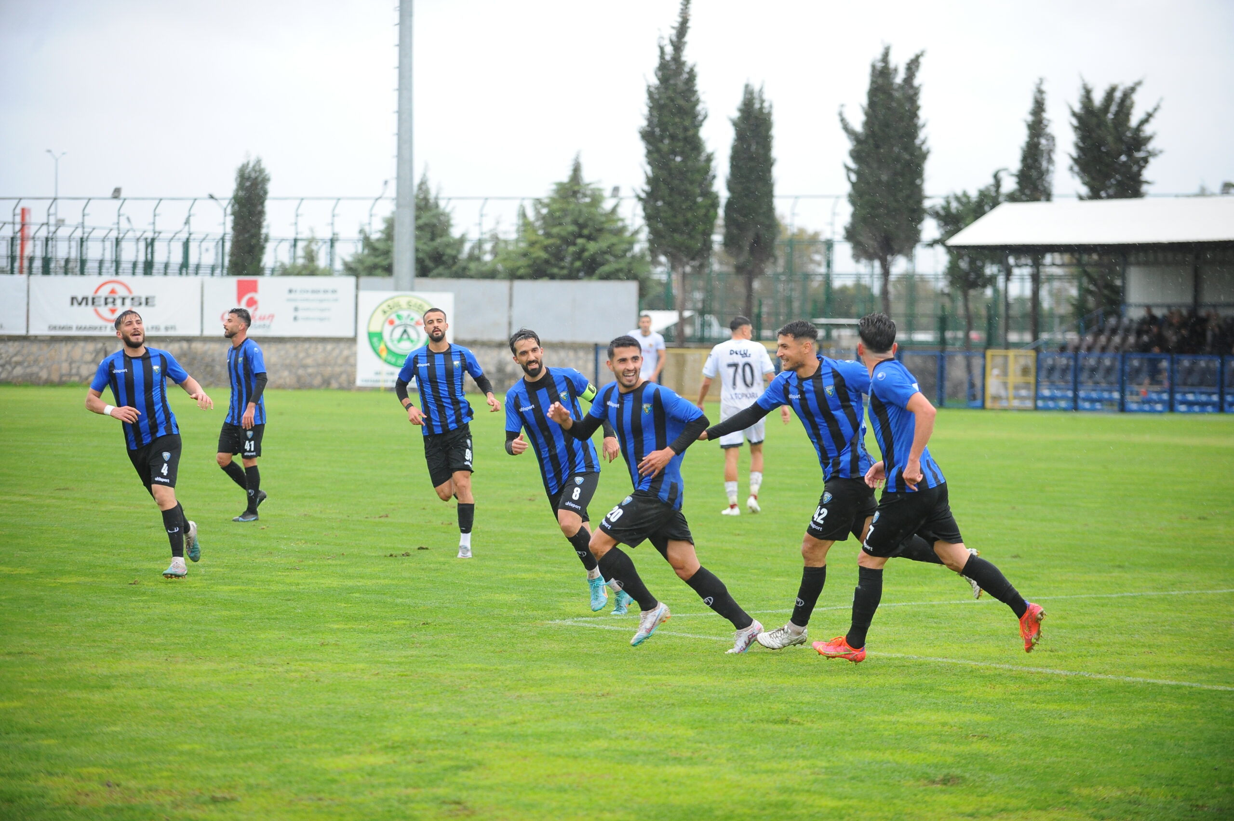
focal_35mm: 120
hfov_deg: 17.1
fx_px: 4110
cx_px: 617
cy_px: 410
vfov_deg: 11.4
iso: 2000
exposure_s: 1/640
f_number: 2.8
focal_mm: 120
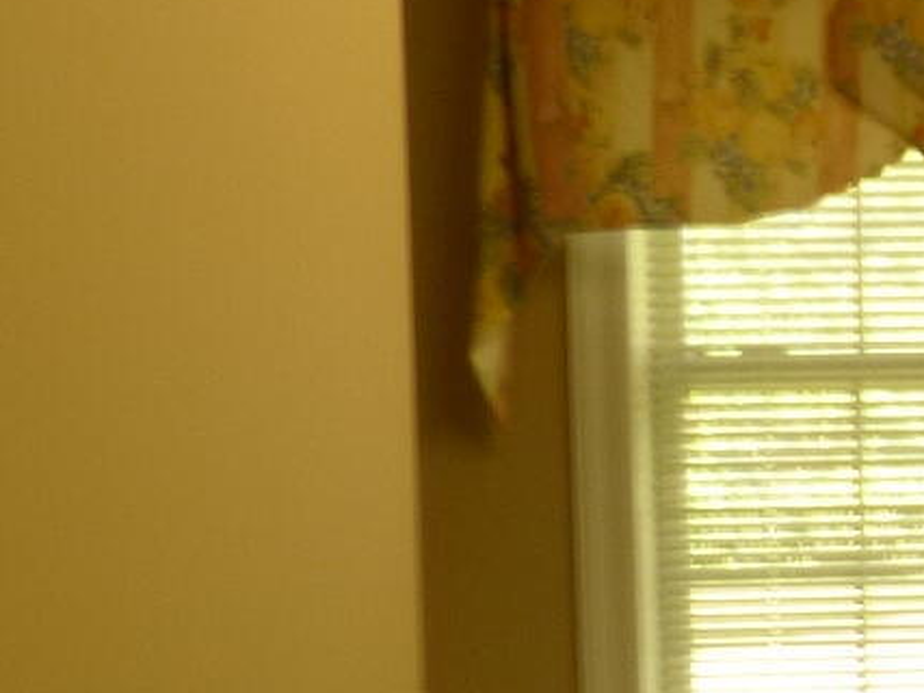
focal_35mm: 96
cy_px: 487
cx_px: 1694
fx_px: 2562
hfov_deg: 16.7
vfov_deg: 15.3
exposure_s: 1/10
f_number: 6.3
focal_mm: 3.58
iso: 100
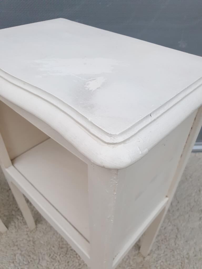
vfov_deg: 67.3
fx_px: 202
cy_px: 134
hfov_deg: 53.1
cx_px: 101
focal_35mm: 26
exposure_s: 1/60
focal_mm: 4.3
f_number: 2.4
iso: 250
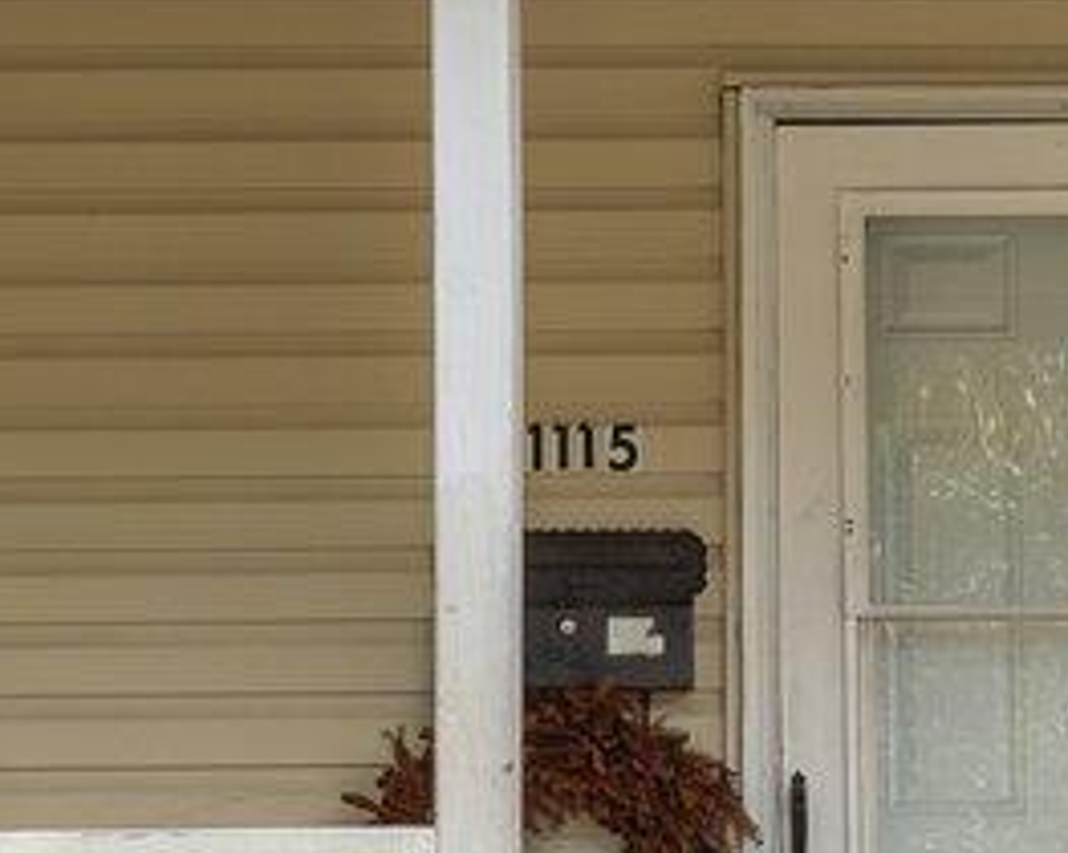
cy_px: 770
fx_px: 3695
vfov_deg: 13.1
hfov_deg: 16.3
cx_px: 861
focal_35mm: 117
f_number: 4
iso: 100
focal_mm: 16
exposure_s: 1/400
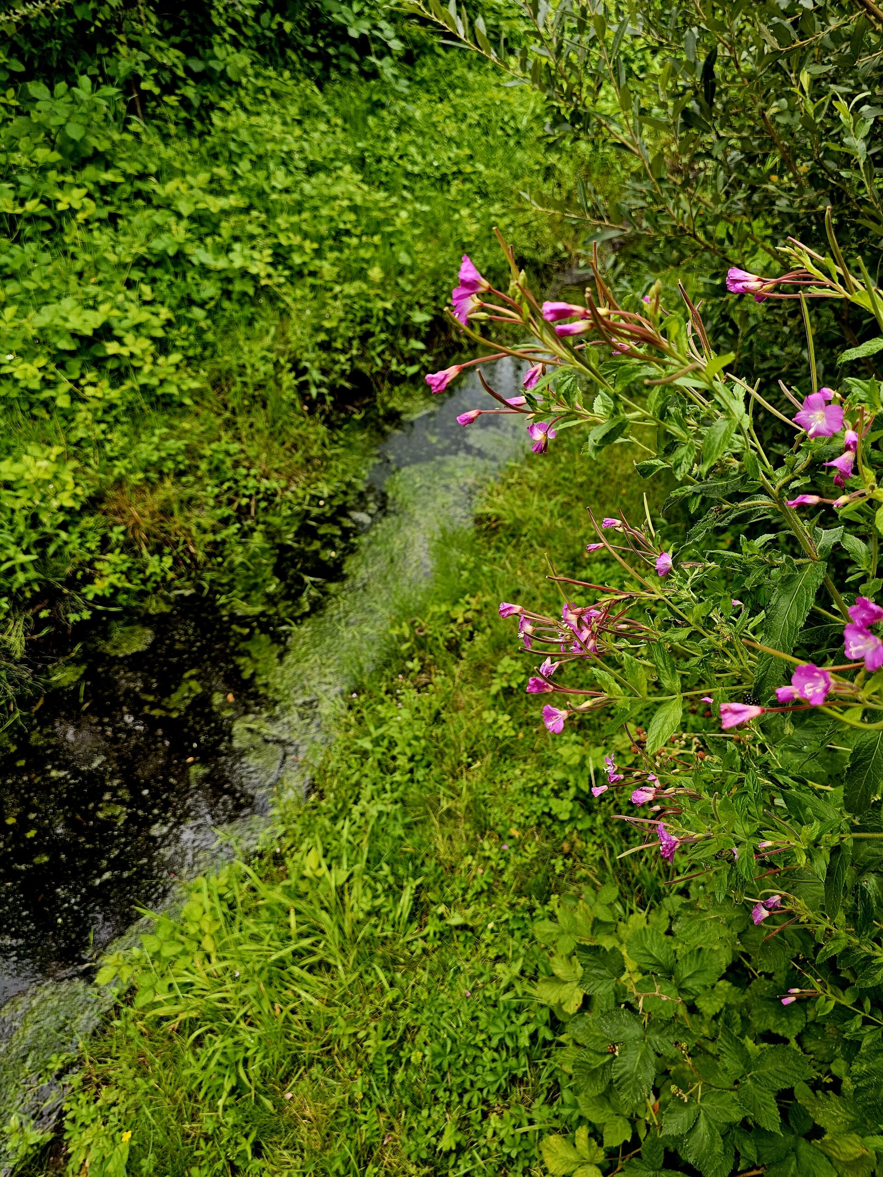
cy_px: 588
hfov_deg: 58.9
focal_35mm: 23
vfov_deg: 73.9
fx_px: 782
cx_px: 442
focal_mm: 6.3
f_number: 1.7
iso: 16
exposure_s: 1/182
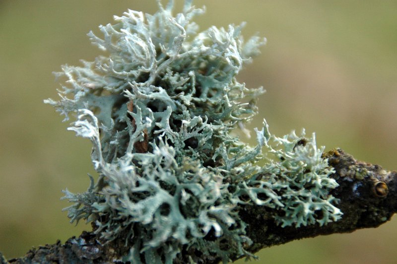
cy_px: 132
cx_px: 198
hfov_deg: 6.9
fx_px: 3306
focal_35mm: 300
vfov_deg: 4.6
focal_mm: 200
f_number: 6.3
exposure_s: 1/500
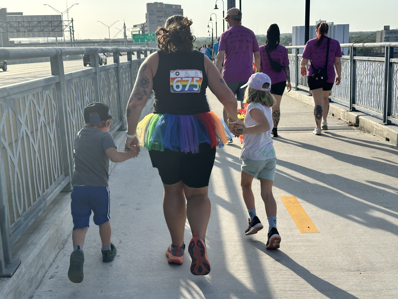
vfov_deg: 30.3
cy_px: 150
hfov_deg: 39.7
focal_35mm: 48
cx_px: 199
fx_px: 552
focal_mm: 6.86
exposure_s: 1/3058
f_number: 1.78
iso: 64
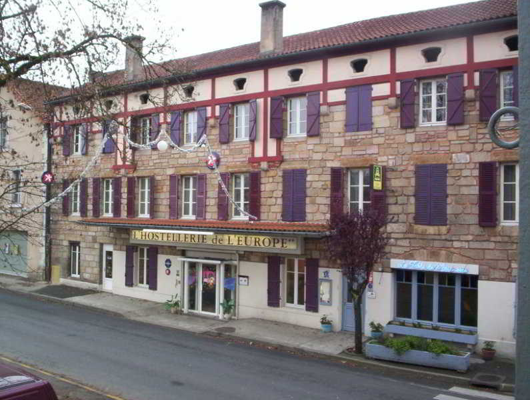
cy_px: 200
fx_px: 583
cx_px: 265
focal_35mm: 38
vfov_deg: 37.9
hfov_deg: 48.9
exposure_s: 1/83.2
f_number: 4.5
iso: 100
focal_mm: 4.99
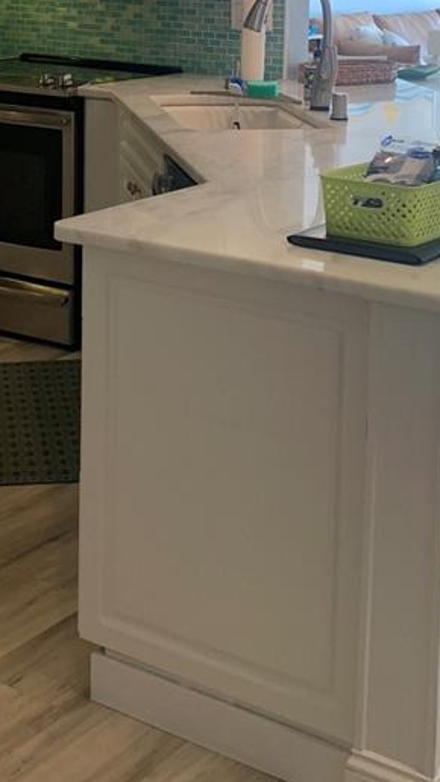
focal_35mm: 66
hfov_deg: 18.2
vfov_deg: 30.6
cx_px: 135
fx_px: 1368
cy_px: 91
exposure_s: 1/120
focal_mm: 4.25
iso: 80
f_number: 1.8
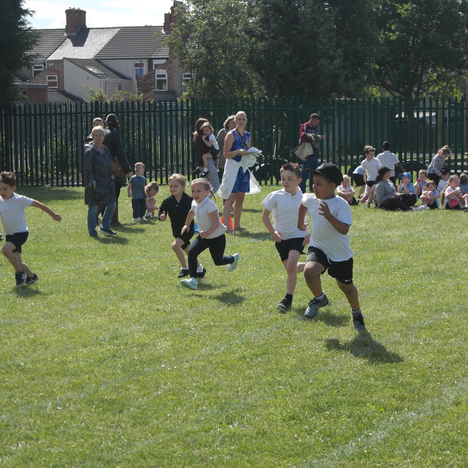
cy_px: 235
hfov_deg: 17.5
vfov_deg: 17.6
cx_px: 326
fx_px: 1514
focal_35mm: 99
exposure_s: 1/1600
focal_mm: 50
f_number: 5.6
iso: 400
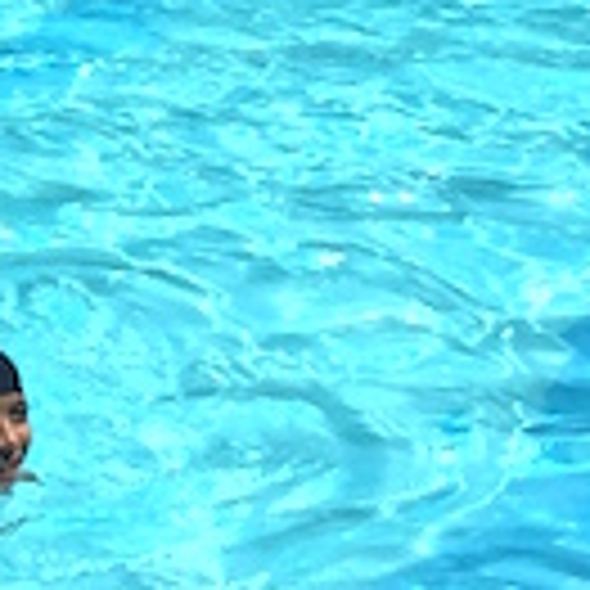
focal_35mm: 201
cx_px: -185
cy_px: -491
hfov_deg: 8.6
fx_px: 3876
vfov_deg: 8.4
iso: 32
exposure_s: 1/4405
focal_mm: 4.15
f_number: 2.2
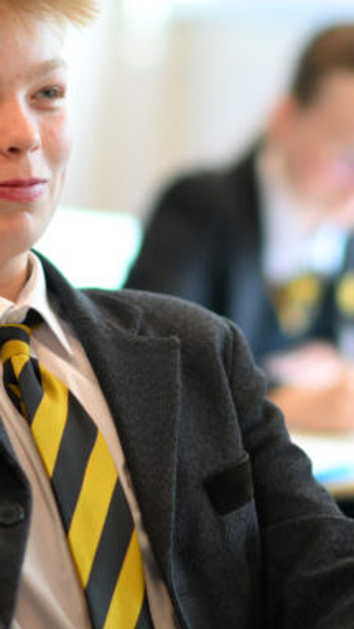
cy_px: 245
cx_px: 235
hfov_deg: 5.1
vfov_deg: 9.0
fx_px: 3987
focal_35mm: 239
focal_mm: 85
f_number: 1.4
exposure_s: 1/400
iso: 400
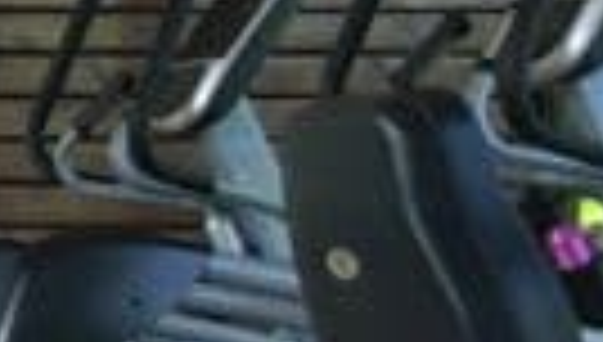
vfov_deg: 6.5
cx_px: -1030
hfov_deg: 9.6
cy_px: 184
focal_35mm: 188
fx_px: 3012
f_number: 2.2
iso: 40
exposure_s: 1/30
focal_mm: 4.15
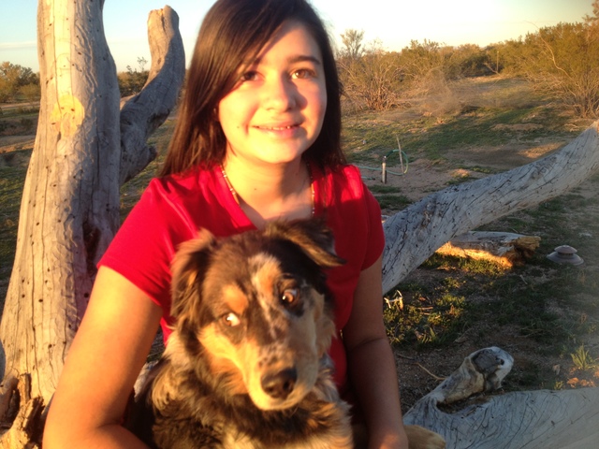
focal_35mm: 35
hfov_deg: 52.6
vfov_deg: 40.7
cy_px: 224
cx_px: 300
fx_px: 606
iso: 50
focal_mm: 4.28
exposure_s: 1/207
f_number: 2.4
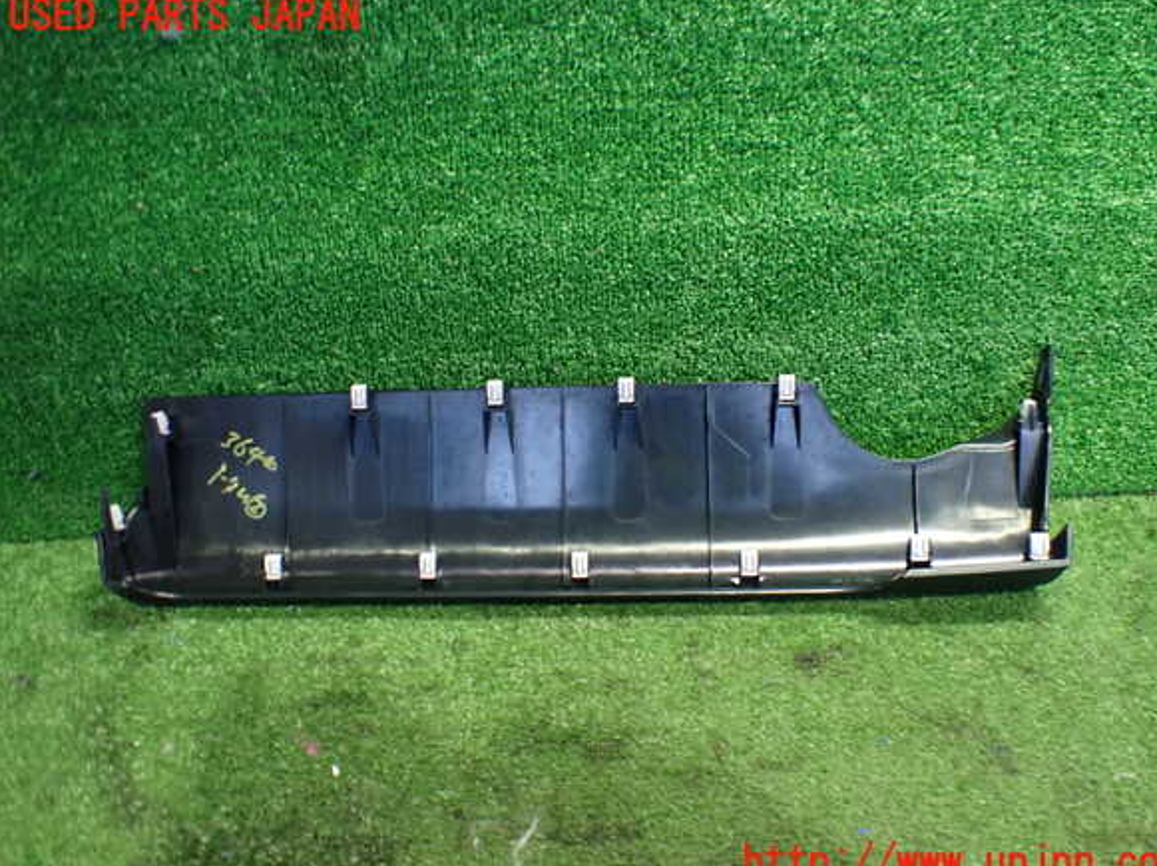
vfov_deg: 45.4
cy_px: 440
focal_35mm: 31
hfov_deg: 58.4
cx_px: 595
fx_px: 1035
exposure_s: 1/50
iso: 800
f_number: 2.3
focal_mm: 5.4
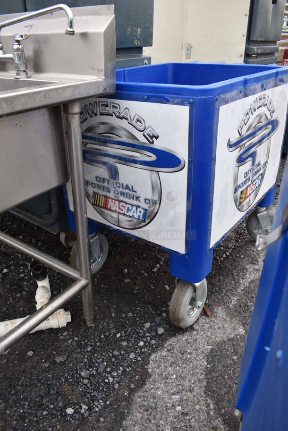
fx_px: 323
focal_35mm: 27
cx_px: 144
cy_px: 216
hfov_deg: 48.0
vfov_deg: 67.3
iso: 200
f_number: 6.3
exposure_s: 1/160
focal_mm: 18
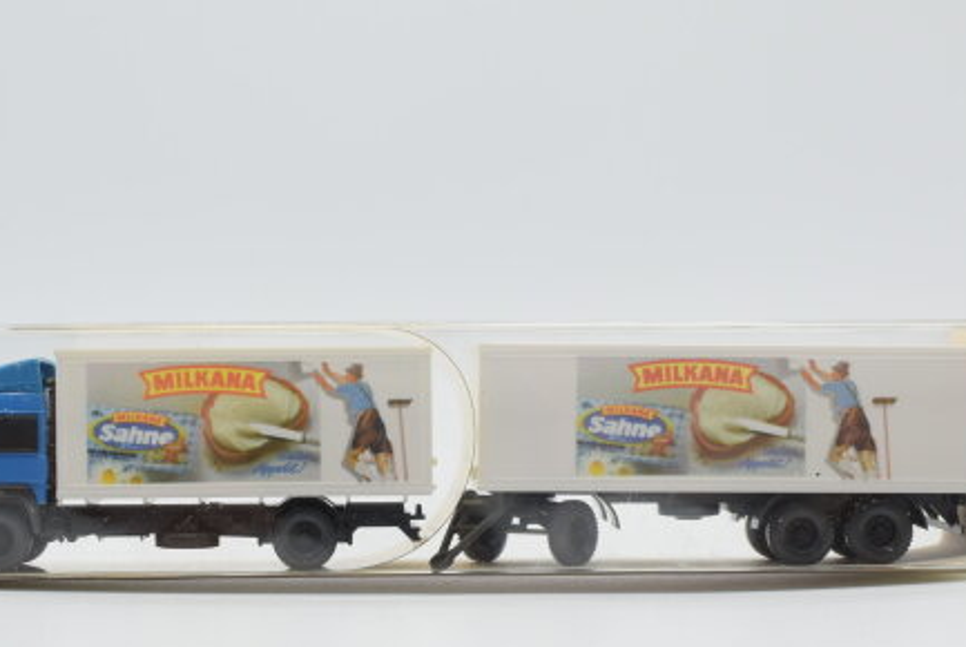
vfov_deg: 18.8
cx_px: 419
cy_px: 427
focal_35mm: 73
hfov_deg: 27.8
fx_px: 1953
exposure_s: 1/200
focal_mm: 35
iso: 400
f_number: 8
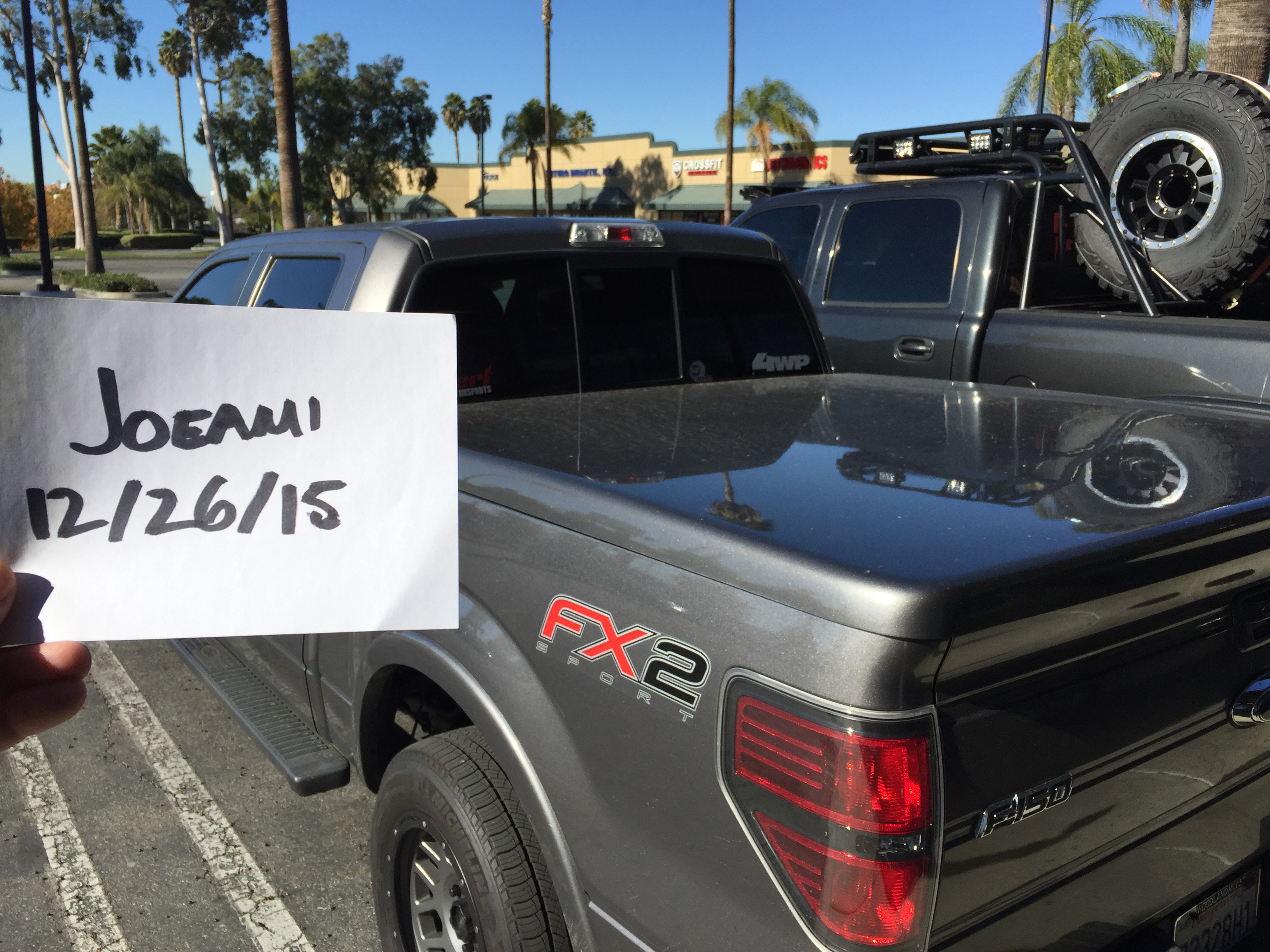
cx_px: 635
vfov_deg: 48.2
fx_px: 1064
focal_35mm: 29
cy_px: 476
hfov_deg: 61.7
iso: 32
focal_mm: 4.15
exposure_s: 1/2326
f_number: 2.2
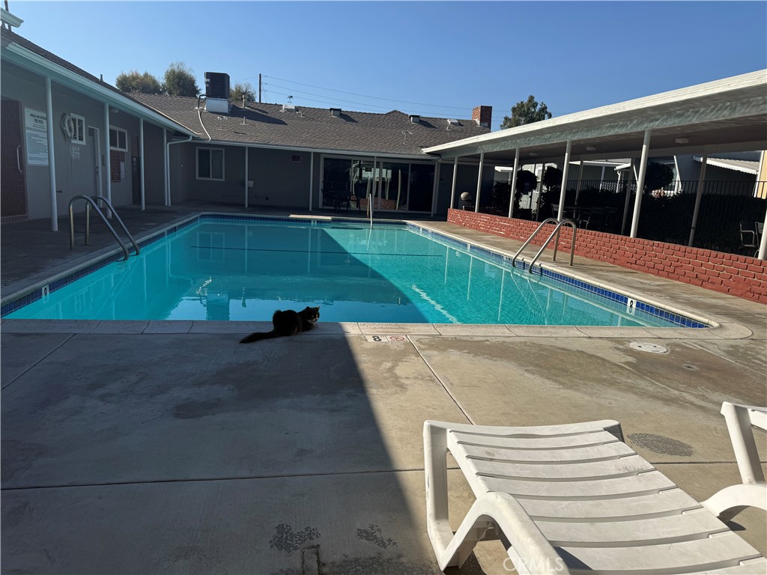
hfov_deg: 71.6
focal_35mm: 24
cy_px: 288
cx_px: 384
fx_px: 532
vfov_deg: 56.8
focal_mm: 6.76
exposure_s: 1/6173
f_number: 1.78
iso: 80
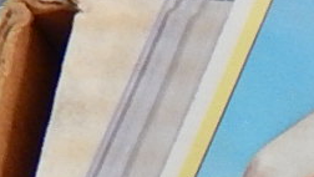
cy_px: 491
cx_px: 775
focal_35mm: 173
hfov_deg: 10.5
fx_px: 1441
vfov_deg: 6.5
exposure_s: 1/50
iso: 400
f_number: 3.1
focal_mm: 4.5
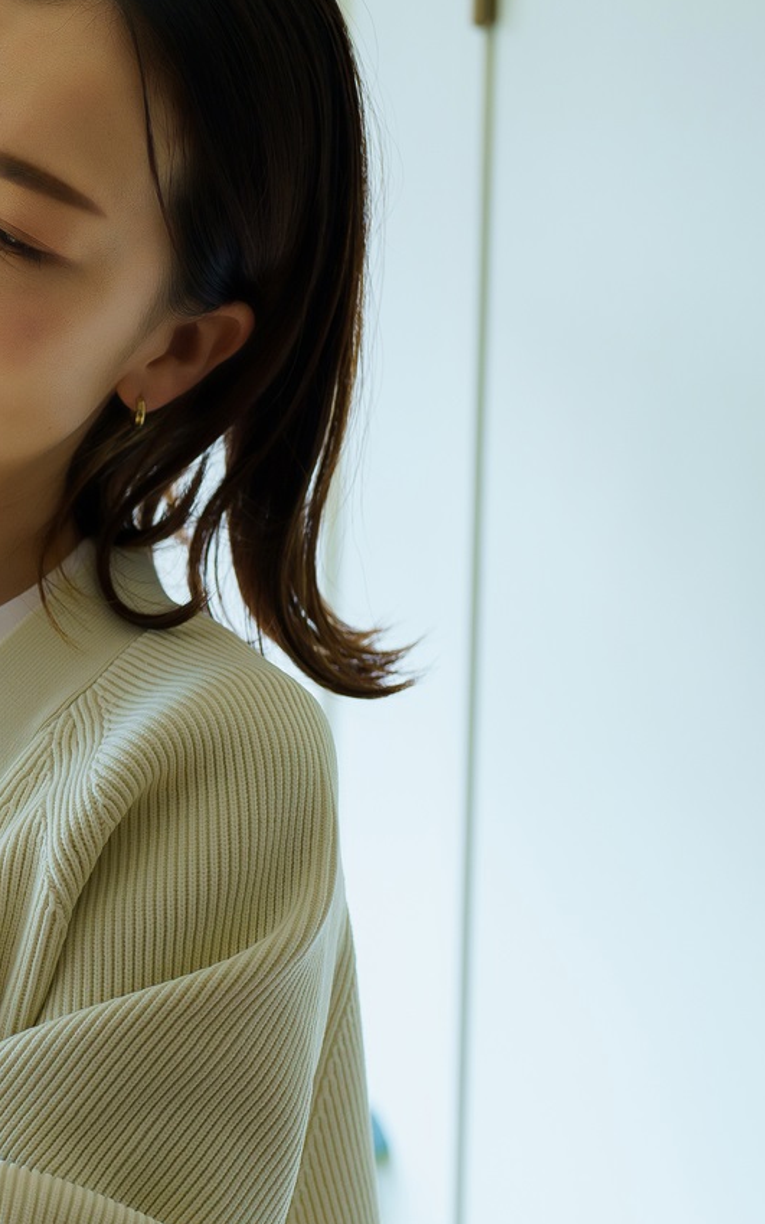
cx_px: -504
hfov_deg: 10.4
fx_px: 4001
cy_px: 677
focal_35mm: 120
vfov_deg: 17.4
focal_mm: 50
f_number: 2.8
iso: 400
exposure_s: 1/200
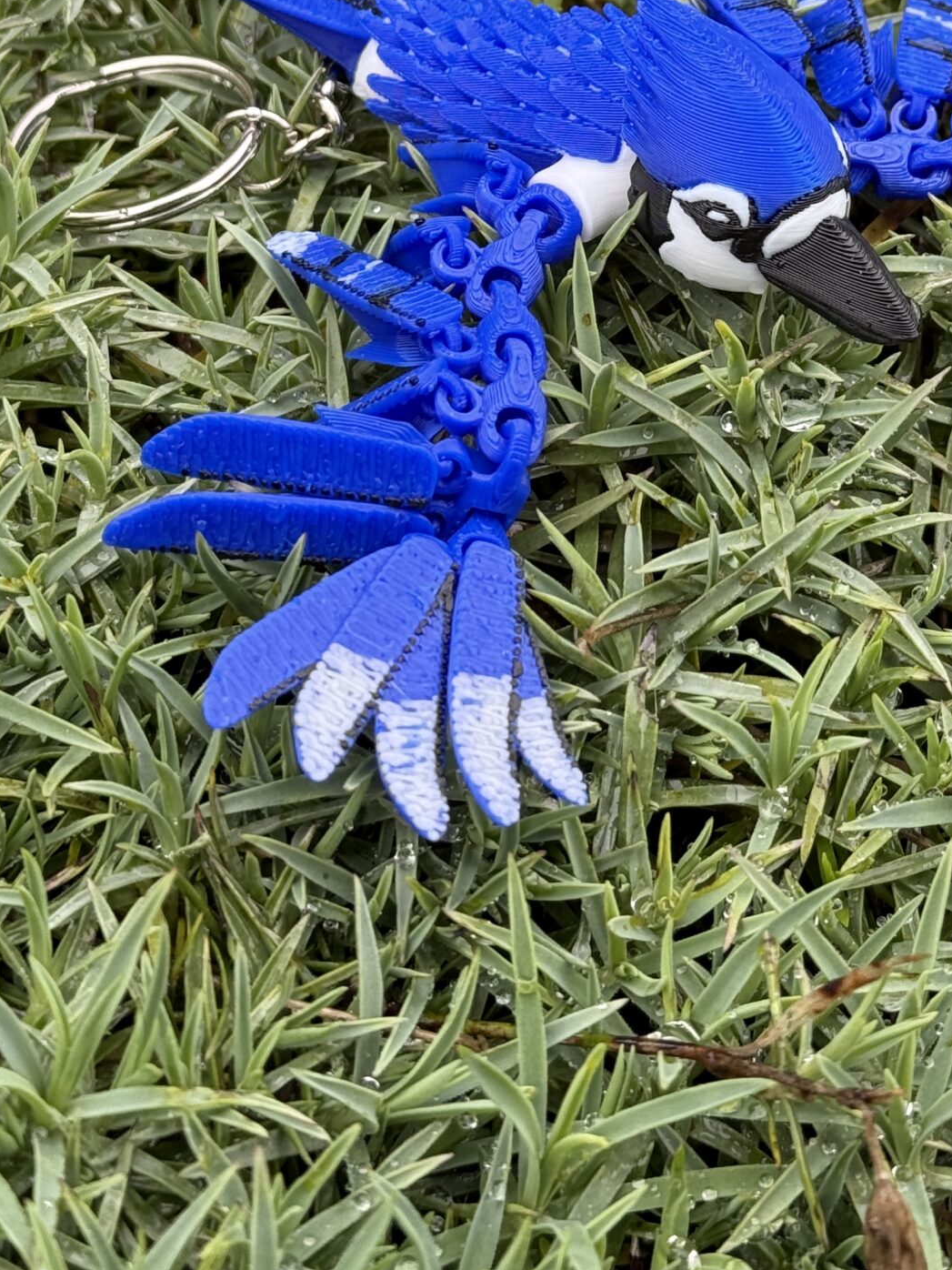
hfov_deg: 16.7
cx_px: 666
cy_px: 143
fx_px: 3227
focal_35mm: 88
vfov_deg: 21.8
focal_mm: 6.76
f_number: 1.78
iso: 64
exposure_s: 1/235
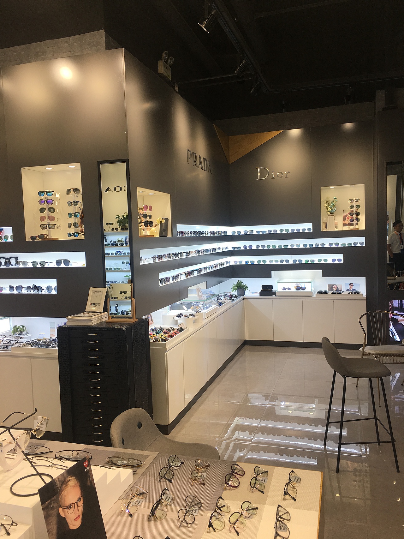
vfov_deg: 61.7
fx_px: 451
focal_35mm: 29
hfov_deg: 48.2
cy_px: 270
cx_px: 202
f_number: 2.2
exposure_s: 1/100
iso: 25
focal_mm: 4.15
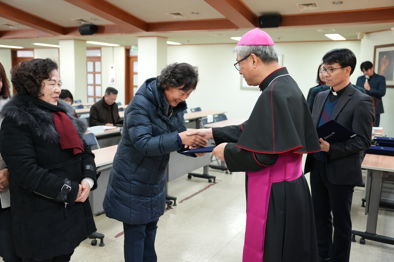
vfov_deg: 38.9
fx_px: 372
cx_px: 201
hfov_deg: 55.8
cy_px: 128
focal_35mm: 34
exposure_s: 1/250
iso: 3200
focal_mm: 33
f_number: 2.8
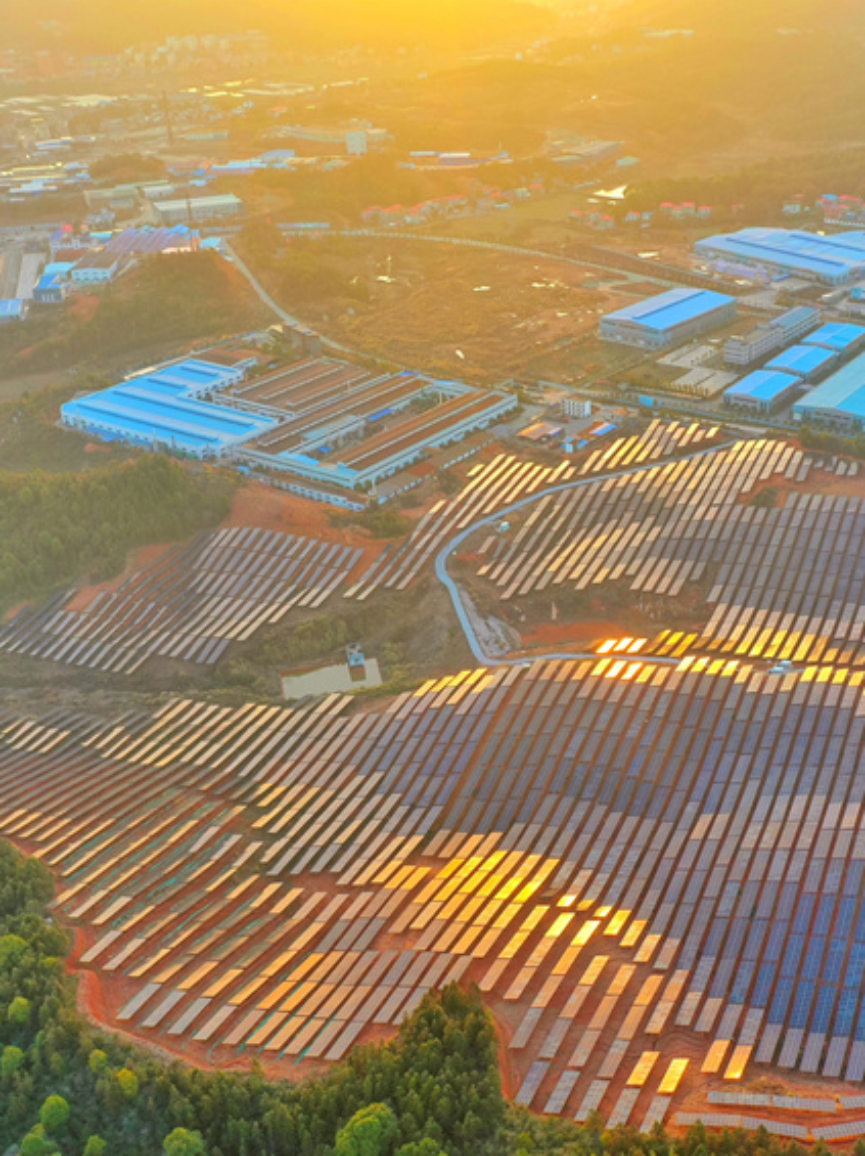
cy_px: 578
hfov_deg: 34.7
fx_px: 1368
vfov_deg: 45.8
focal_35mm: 41
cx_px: 593
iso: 100
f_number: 4
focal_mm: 10.26
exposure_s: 1/80
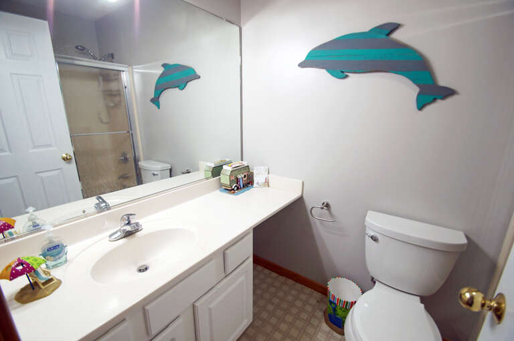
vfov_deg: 77.2
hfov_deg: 100.5
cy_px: 170
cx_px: 257
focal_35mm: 15
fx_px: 214
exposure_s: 1/60
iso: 320
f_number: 4
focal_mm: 10
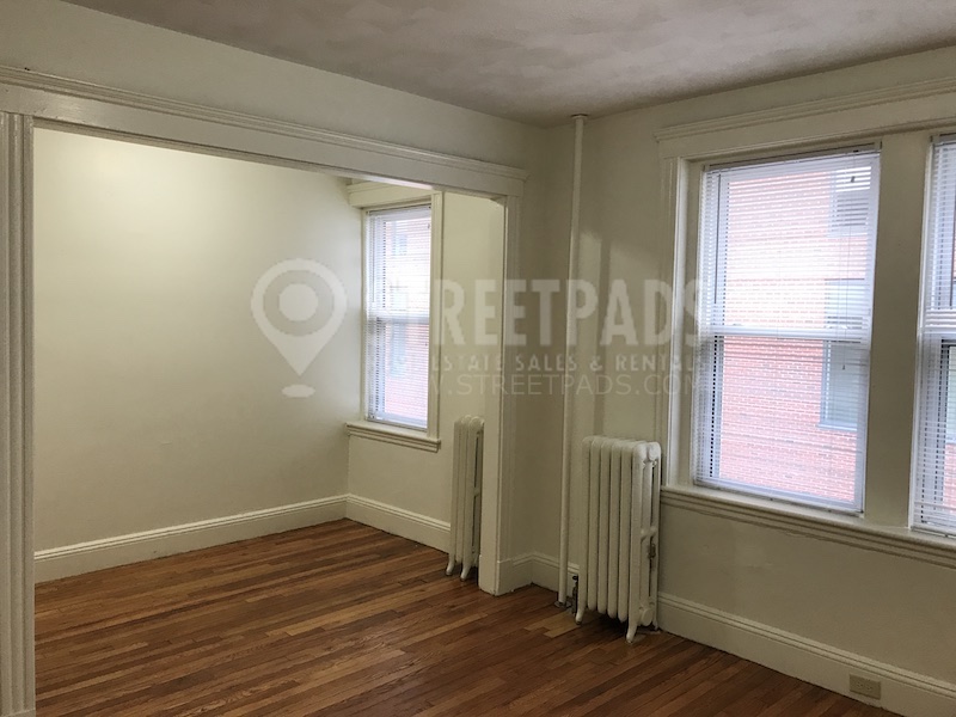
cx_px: 478
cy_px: 358
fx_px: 773
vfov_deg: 49.7
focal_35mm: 28
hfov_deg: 63.4
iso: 25
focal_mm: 3.99
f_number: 1.8
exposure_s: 1/30
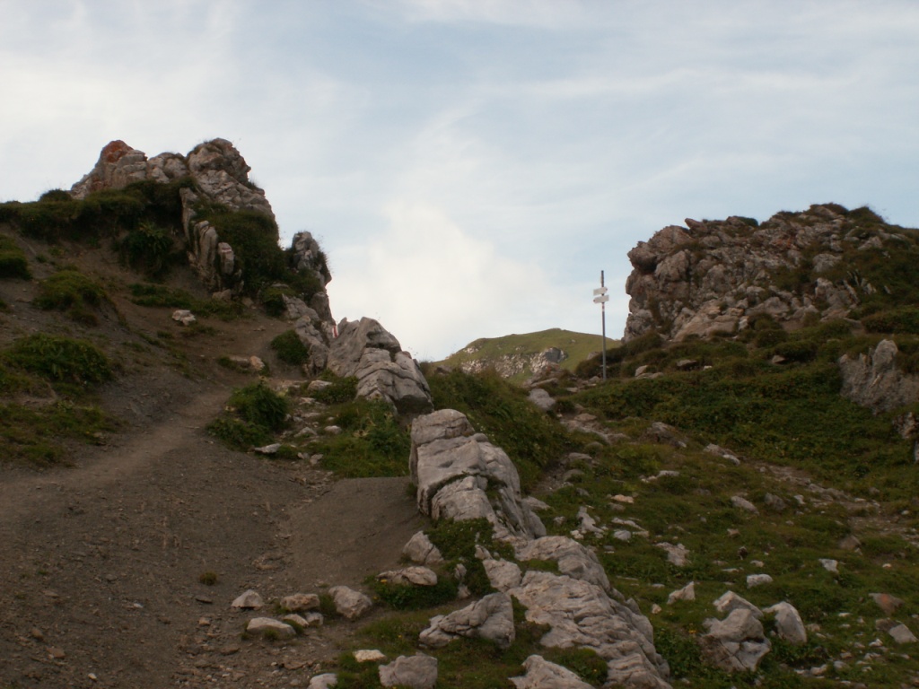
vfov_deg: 19.6
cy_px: 344
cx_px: 460
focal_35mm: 75
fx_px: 1991
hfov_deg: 26.0
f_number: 7.1
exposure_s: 1/160
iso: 50
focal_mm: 12.46
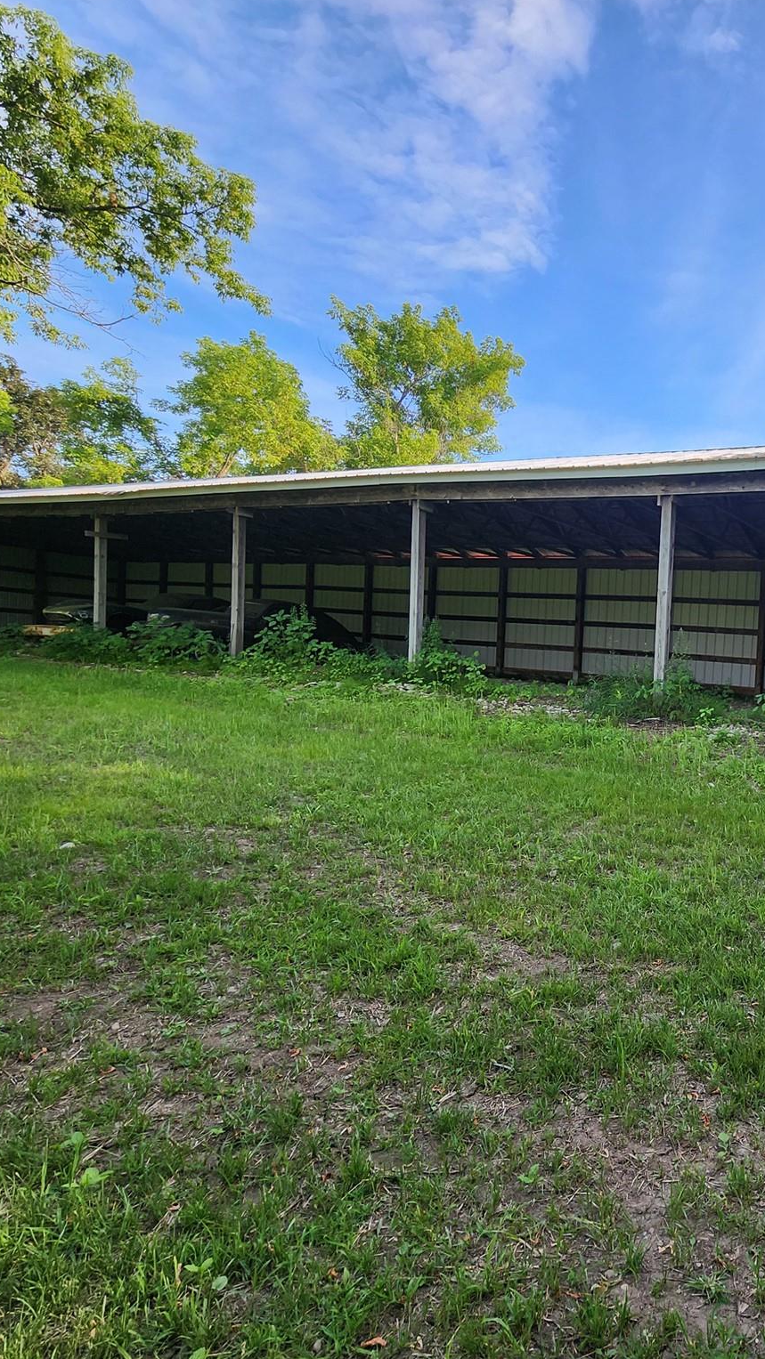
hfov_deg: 51.0
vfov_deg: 89.6
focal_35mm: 19
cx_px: 702
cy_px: 677
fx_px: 685
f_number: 2.2
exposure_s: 1/548
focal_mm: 2.2
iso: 50
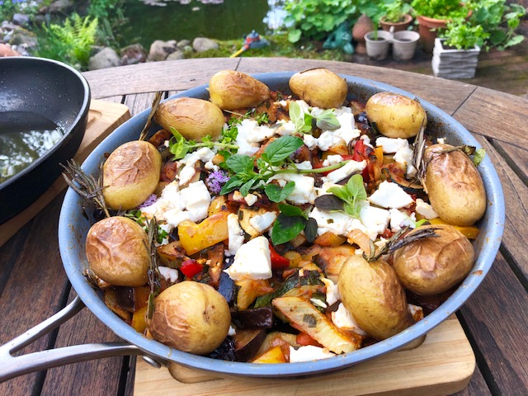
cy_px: 198
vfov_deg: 49.7
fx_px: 427
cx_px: 264
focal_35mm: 28
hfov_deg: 63.4
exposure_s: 1/120
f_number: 1.8
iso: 50
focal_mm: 3.99
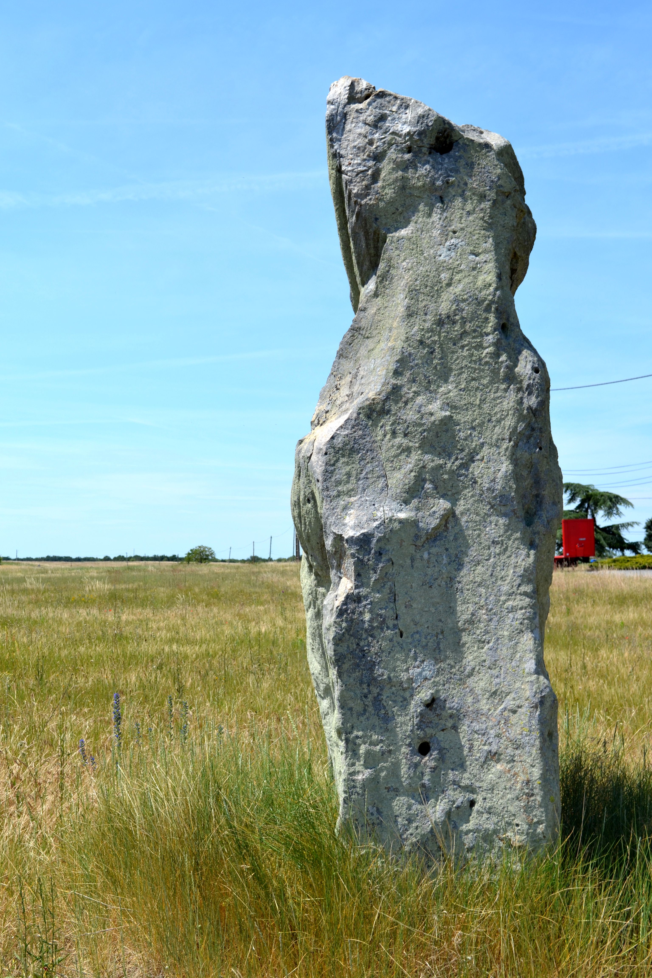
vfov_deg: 38.9
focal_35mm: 51
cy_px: 489
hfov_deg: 26.5
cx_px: 326
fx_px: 1385
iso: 100
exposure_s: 1/250
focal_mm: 34
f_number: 8
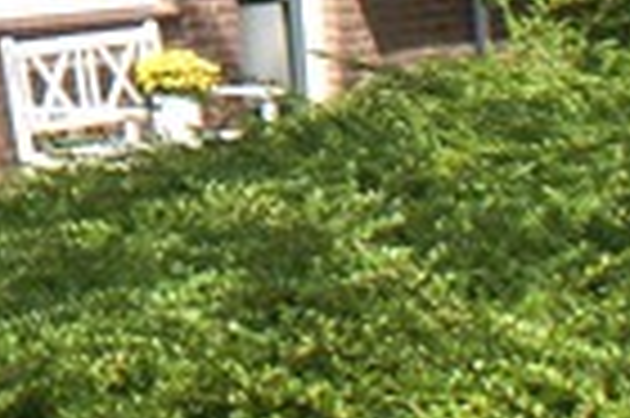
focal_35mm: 220
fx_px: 3845
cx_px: -810
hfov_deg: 8.6
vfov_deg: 6.0
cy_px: -551
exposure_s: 1/125
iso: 100
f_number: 10
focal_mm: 20
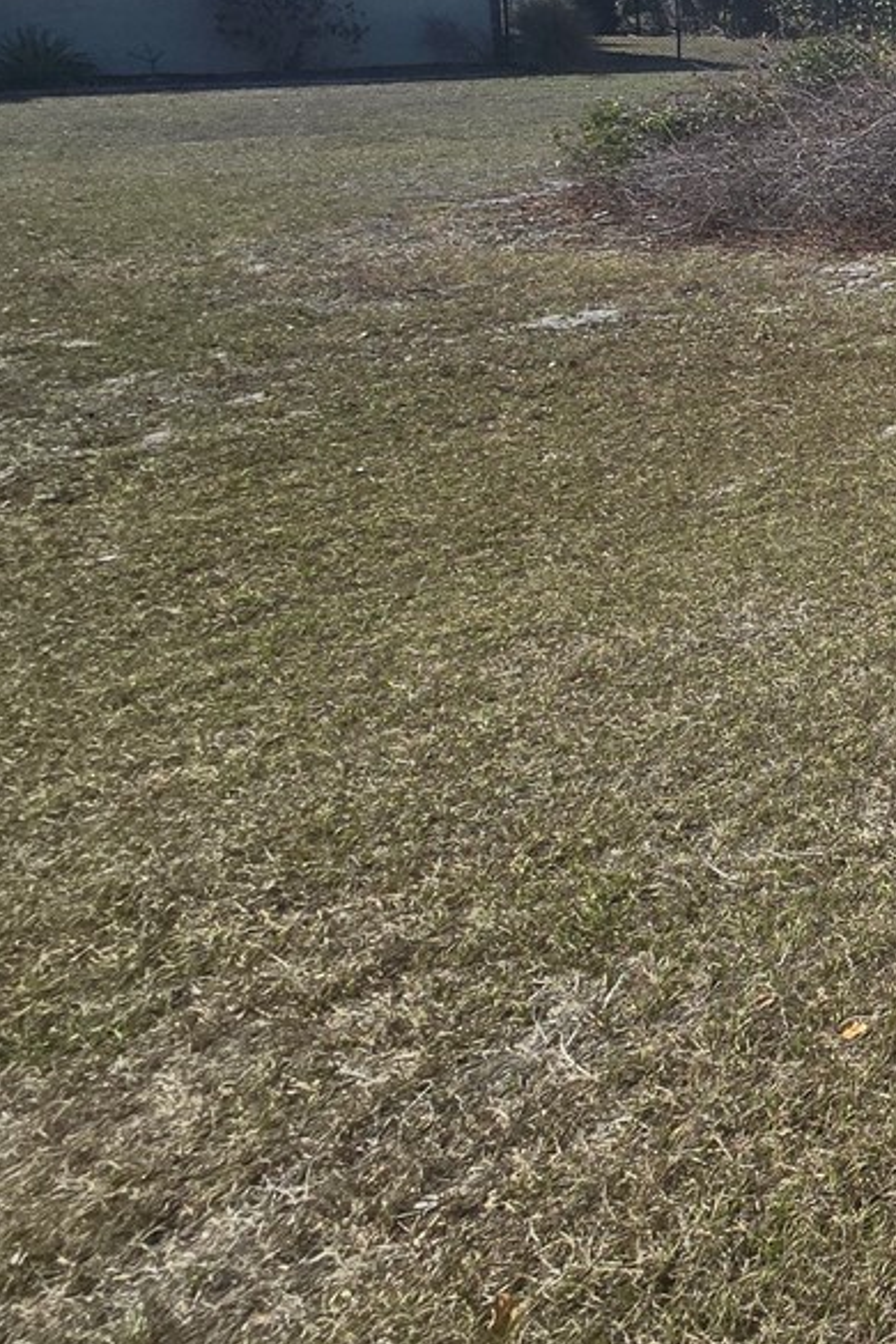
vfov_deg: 46.5
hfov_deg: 19.5
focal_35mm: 37
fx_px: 1381
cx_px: 1787
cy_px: 117
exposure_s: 1/2607
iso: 50
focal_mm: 2.2
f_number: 2.2
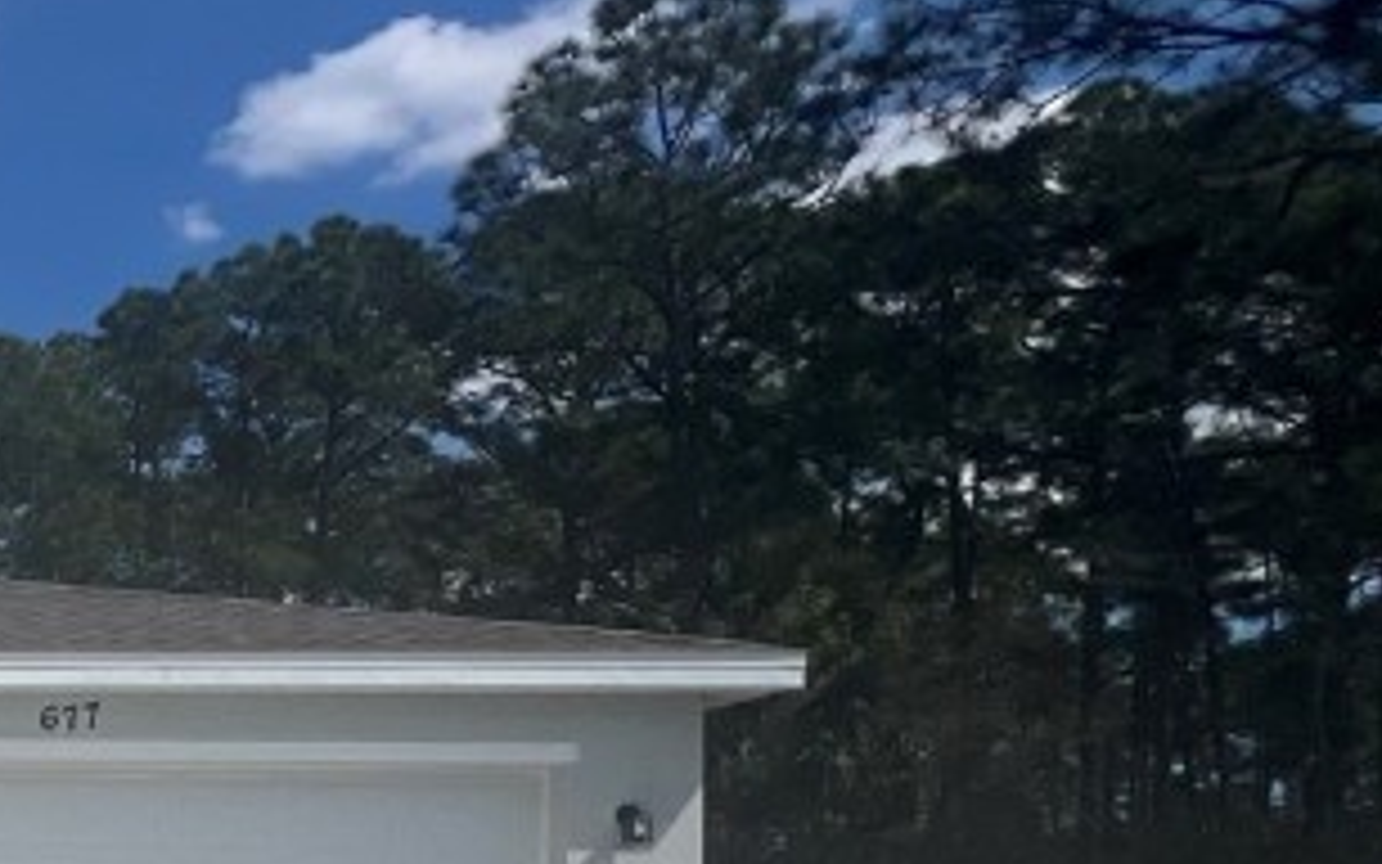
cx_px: -680
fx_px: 1733
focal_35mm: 46
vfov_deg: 26.2
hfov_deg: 28.5
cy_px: 904
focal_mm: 1.57
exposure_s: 1/3215
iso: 32
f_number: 1.8
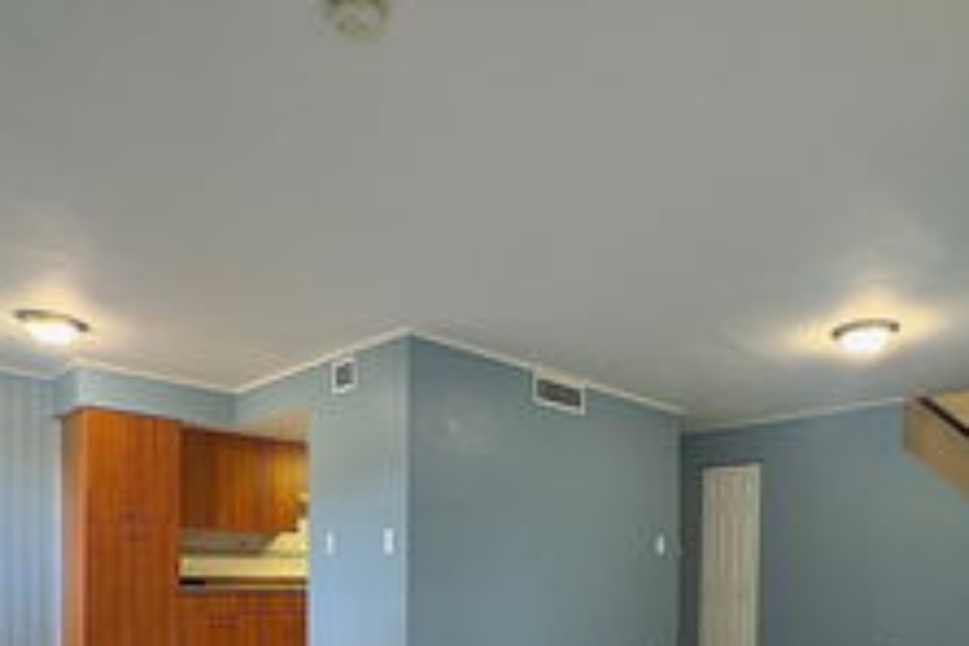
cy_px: 594
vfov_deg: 42.2
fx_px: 754
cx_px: 543
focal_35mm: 28
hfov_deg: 65.2
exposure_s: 1/60
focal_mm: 2.22
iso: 250
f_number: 2.2
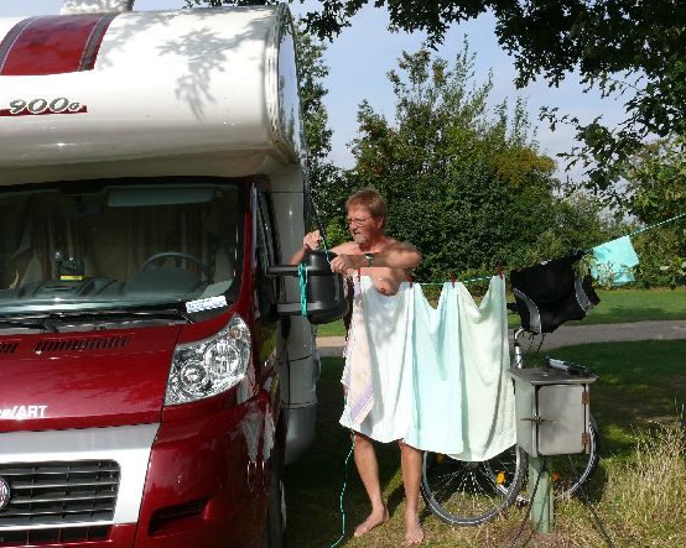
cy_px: 273
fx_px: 751
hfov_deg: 49.1
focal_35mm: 37
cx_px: 348
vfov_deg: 40.1
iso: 100
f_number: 6.3
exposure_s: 1/400
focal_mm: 7.4
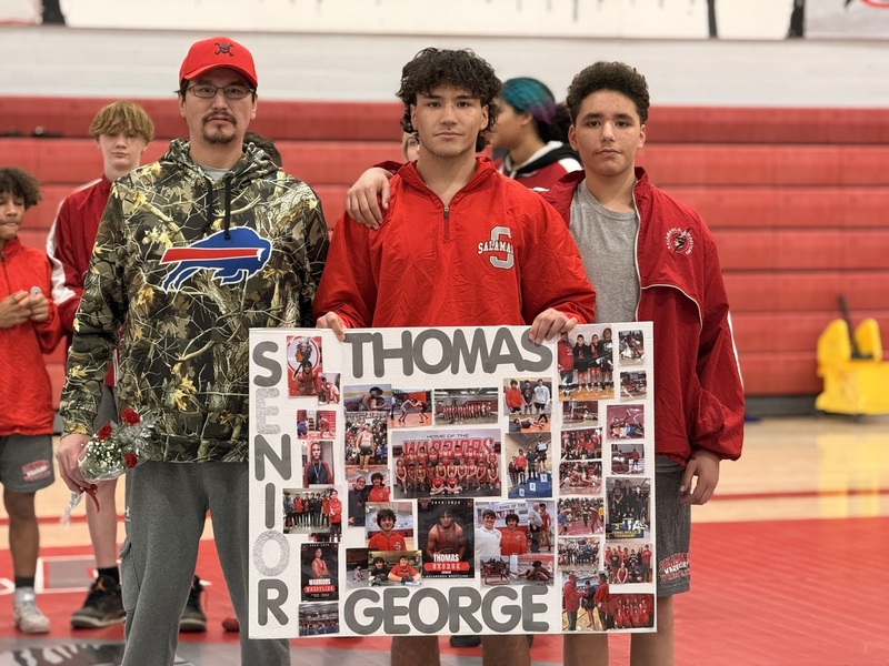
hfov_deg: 16.4
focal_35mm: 120
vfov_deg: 12.3
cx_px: 444
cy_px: 333
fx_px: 3082
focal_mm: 15.66
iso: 250
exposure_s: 1/60
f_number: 2.8
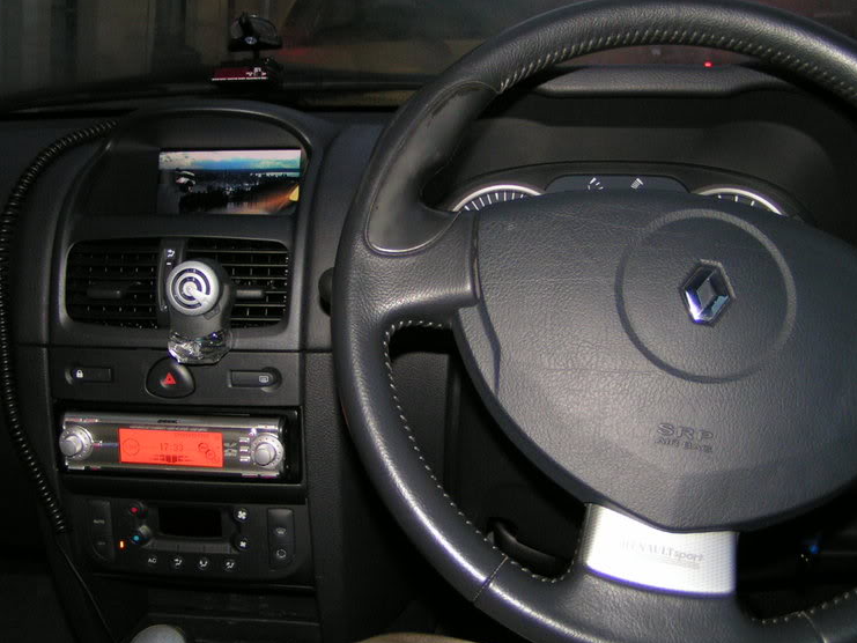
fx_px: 1015
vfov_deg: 35.1
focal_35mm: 41
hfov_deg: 45.8
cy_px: 300
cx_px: 407
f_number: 2.8
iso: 200
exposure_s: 1/40
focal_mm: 5.8
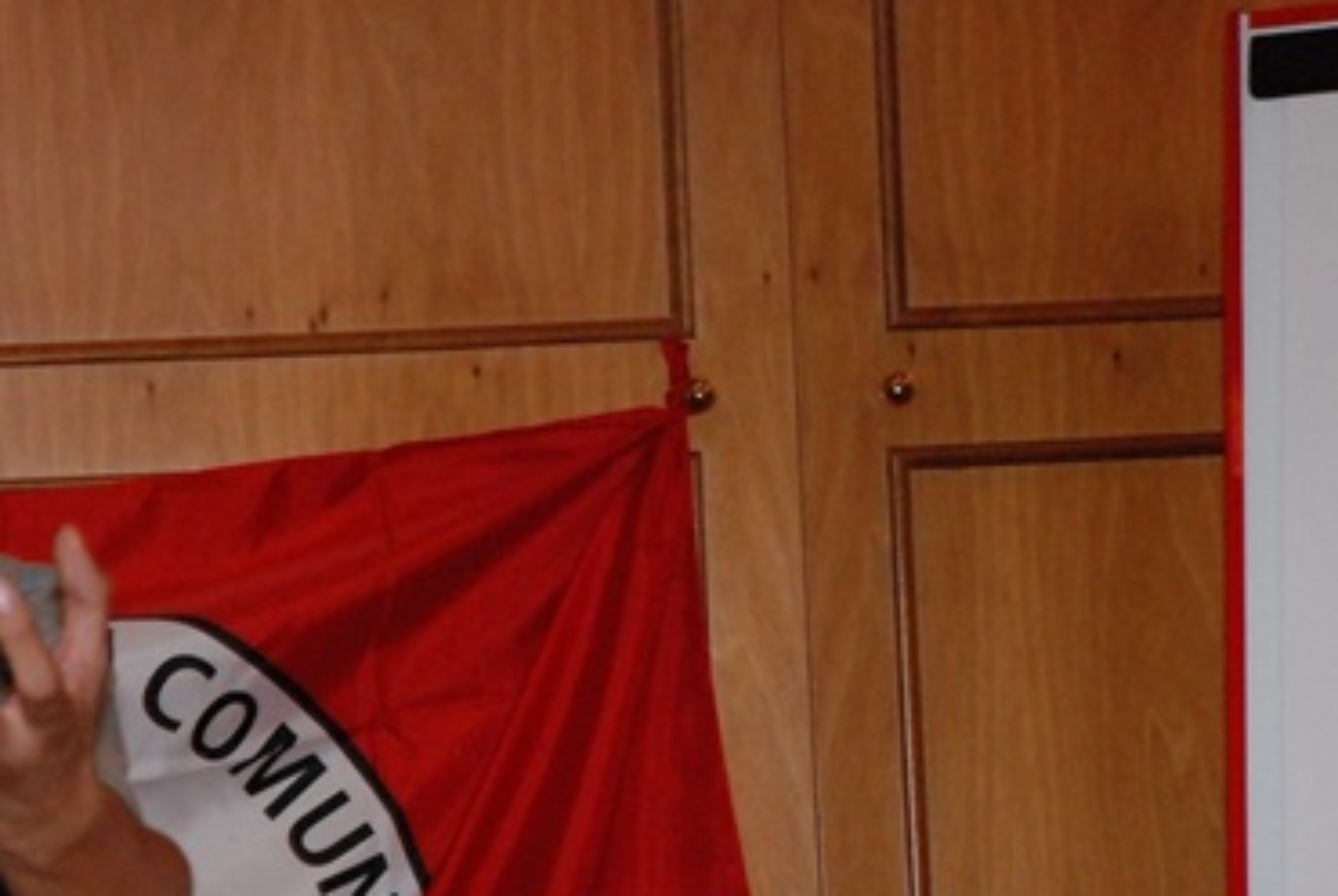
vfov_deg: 6.4
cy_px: 741
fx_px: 7966
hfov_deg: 9.6
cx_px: 152
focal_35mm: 214
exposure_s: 1/50
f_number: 5.6
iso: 1600
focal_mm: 66
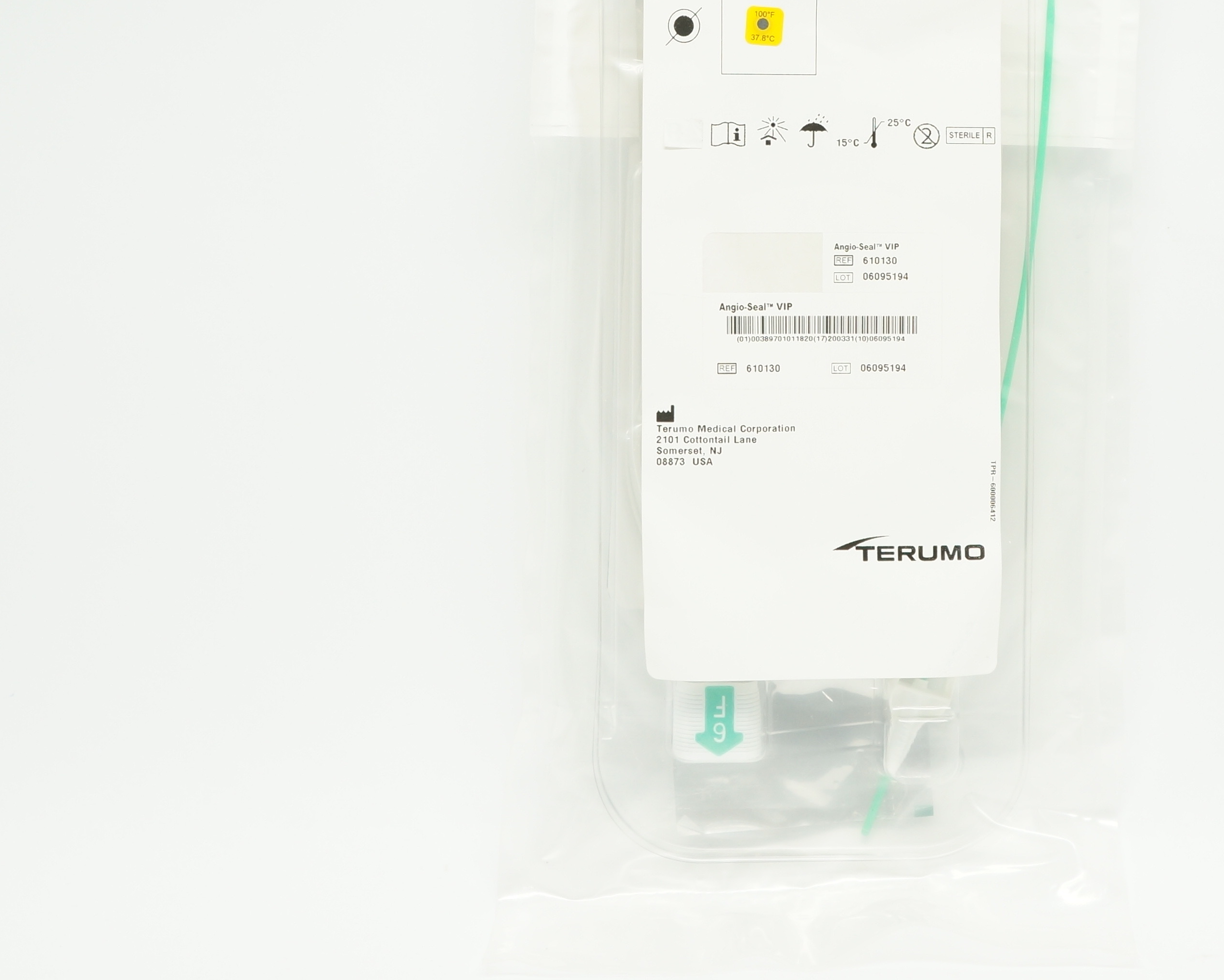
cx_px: 814
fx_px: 2460
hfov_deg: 27.8
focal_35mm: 68
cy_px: 244
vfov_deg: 22.3
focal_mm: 25
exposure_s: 1/60
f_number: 5.6
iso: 400
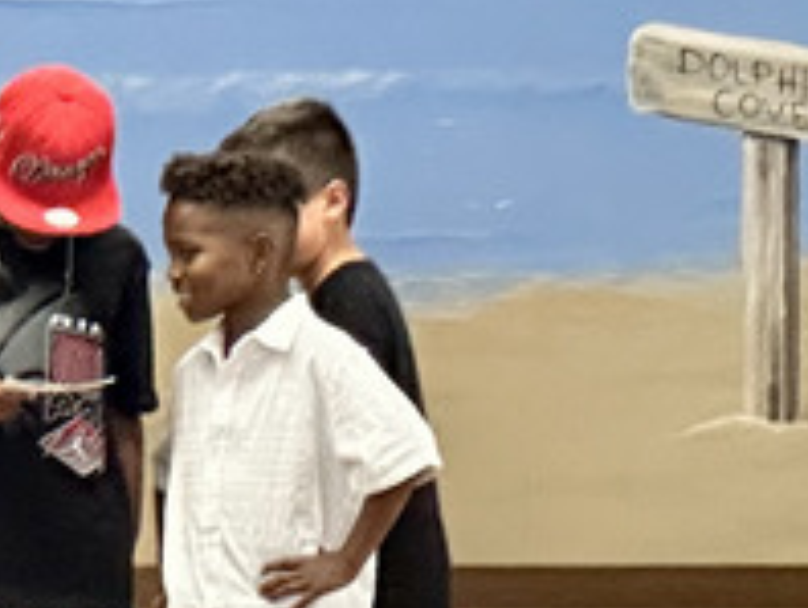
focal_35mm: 398
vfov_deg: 3.7
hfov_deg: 5.0
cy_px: 73
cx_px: 61
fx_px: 9301
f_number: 2.8
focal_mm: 9
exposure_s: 1/60
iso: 400
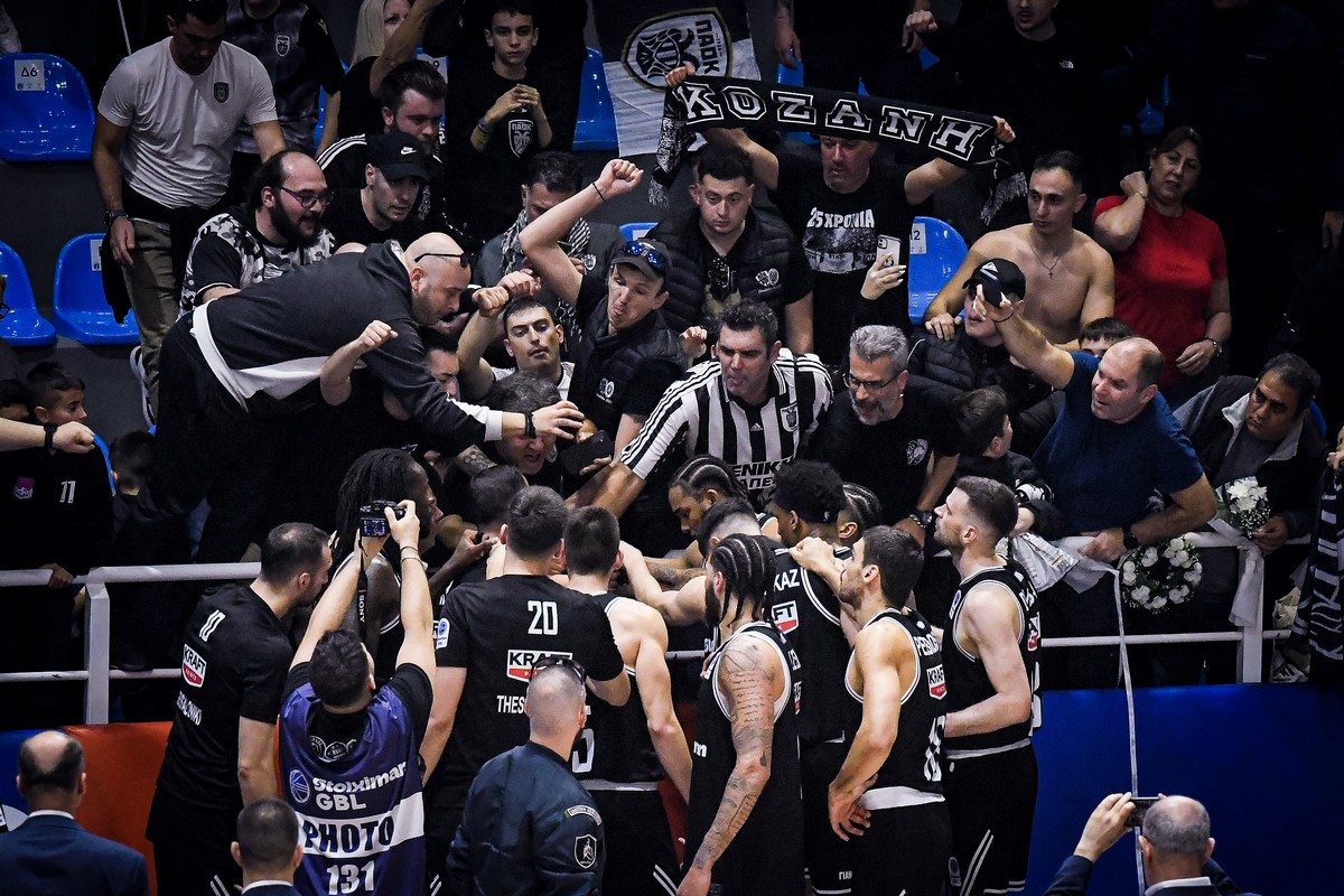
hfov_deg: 10.3
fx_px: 7466
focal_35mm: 200
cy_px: 448
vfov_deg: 6.9
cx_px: 672
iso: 6400
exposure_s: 1/1250
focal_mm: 200
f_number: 4
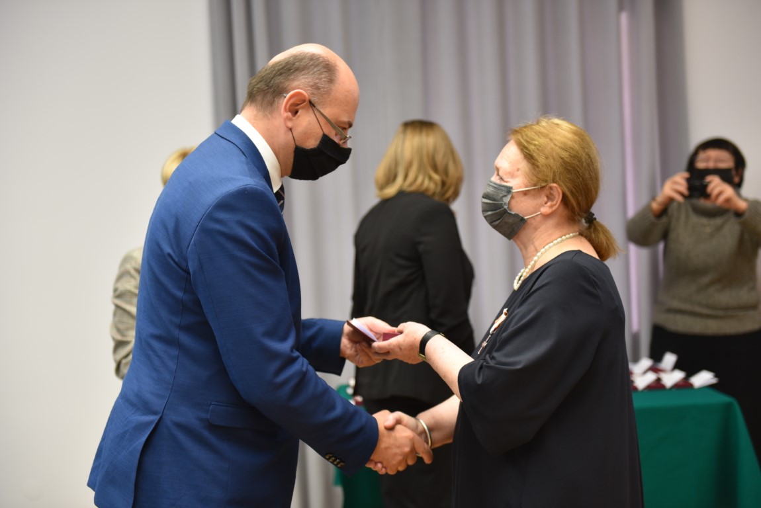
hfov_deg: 33.4
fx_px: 1269
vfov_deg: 22.6
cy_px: 254
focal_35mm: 60
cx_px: 380
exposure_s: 1/125
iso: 900
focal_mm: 60
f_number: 2.8
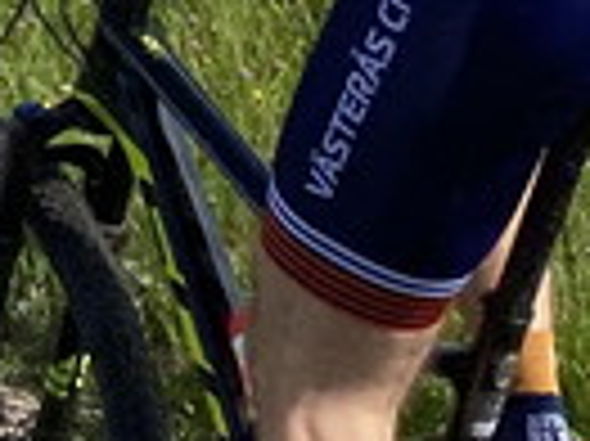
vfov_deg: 7.3
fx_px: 3252
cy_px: -576
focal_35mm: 191
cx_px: -455
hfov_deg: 9.8
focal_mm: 4.25
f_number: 1.8
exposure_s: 1/2890
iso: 32
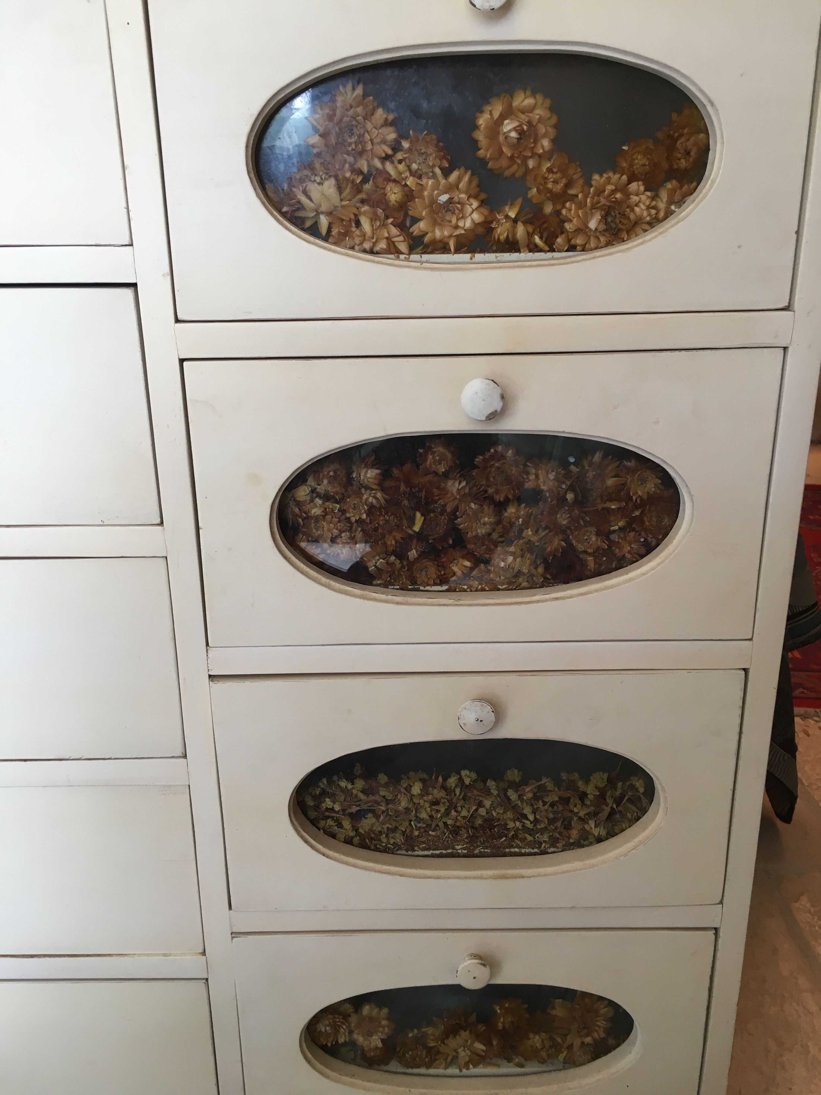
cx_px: 410
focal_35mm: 29
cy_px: 548
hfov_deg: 48.2
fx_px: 917
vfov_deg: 61.7
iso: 80
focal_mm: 4.15
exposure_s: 1/33
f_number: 2.2
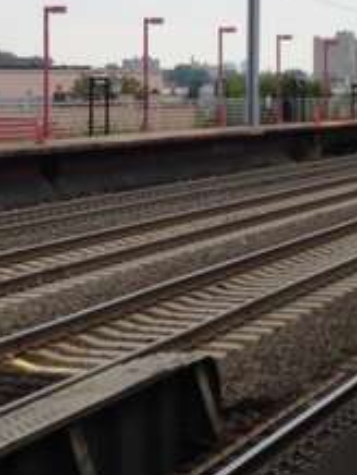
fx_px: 1661
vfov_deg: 16.2
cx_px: -52
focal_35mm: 121
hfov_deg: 12.0
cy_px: 130
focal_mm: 4.13
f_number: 2.4
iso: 50
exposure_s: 1/583
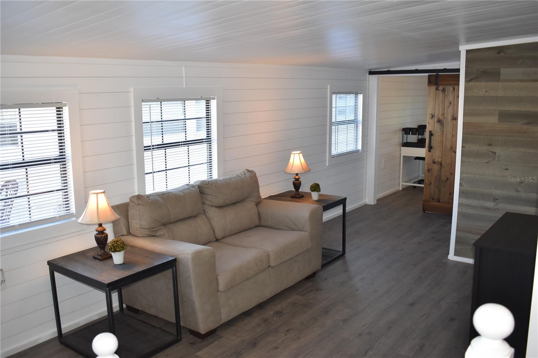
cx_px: 269
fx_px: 493
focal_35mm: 33
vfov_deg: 40.0
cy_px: 179
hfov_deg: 57.2
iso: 800
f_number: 4.5
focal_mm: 22
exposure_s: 1/200
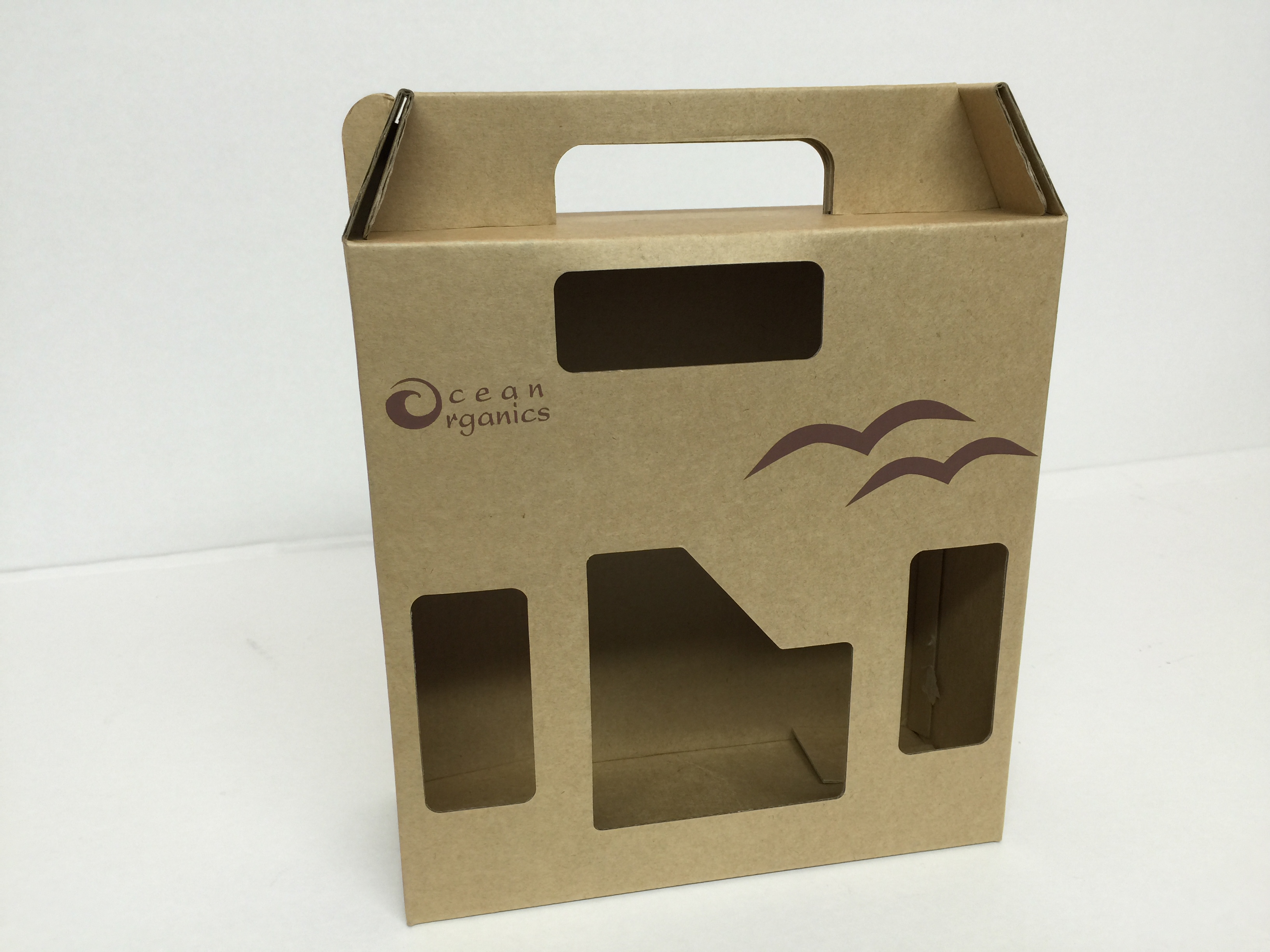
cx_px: 635
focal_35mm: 29
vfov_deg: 48.2
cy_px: 476
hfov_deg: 61.7
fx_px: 1064
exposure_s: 1/33
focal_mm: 4.15
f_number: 2.2
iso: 32
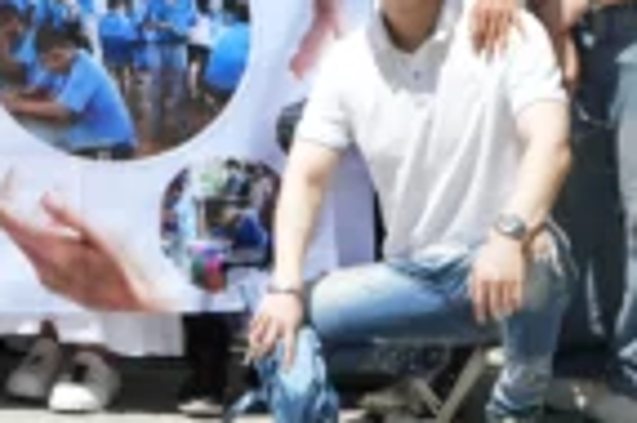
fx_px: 2952
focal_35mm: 167
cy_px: -218
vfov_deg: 8.0
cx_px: -499
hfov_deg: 11.5
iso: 160
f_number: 5
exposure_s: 1/800
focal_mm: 31
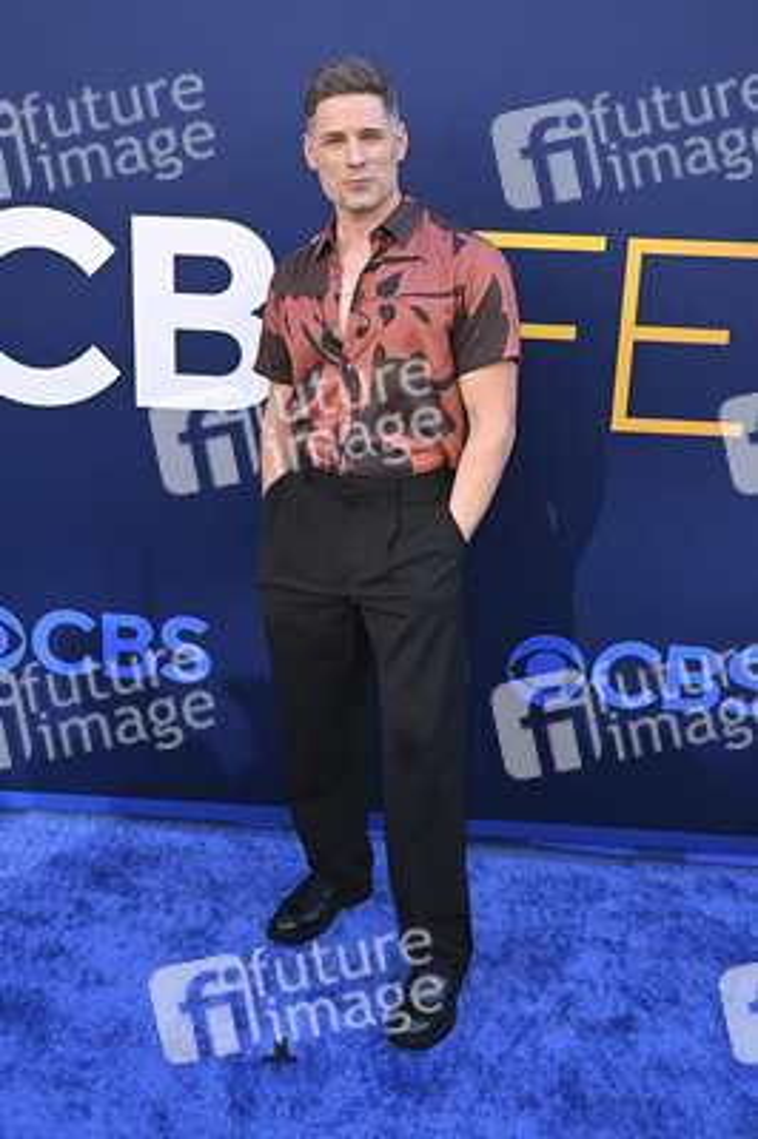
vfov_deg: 51.9
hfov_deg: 35.9
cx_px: 379
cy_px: 570
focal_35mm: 37
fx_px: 1171
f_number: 5.6
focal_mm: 37
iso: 400
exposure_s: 1/200
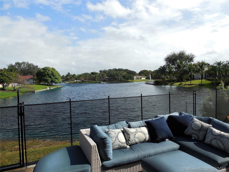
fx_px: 165
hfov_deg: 69.4
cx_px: 114
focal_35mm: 25
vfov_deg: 54.9
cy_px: 86
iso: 125
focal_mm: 4.5
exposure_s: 1/1250
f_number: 3.3
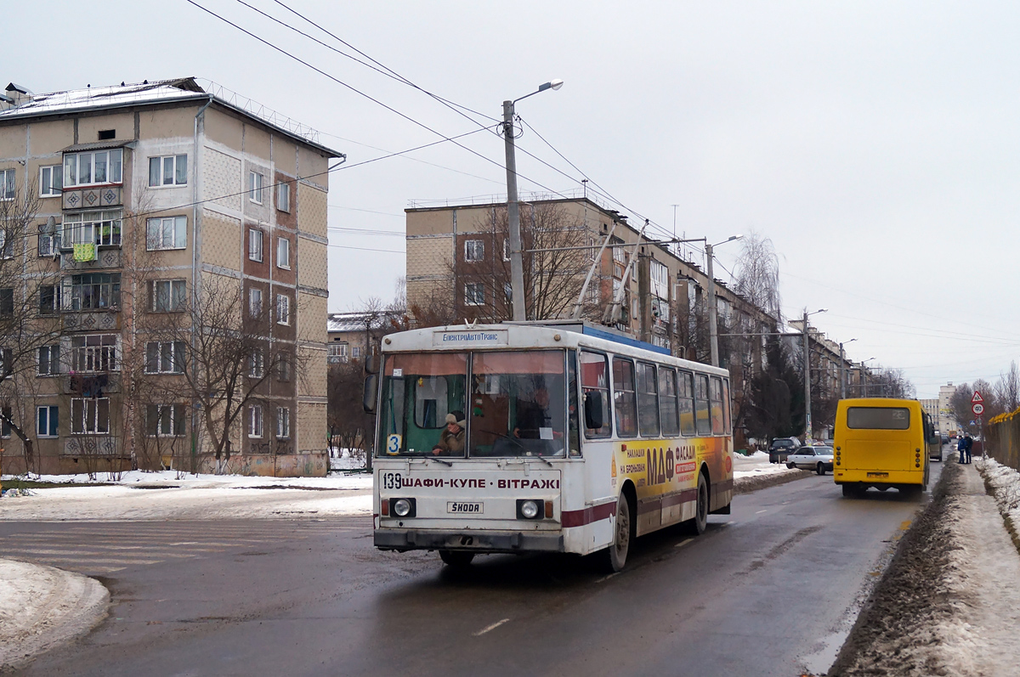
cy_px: 338
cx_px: 510
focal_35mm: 36
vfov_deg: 36.8
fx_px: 1019
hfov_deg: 53.2
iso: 400
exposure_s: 1/1250
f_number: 4.5
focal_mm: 24
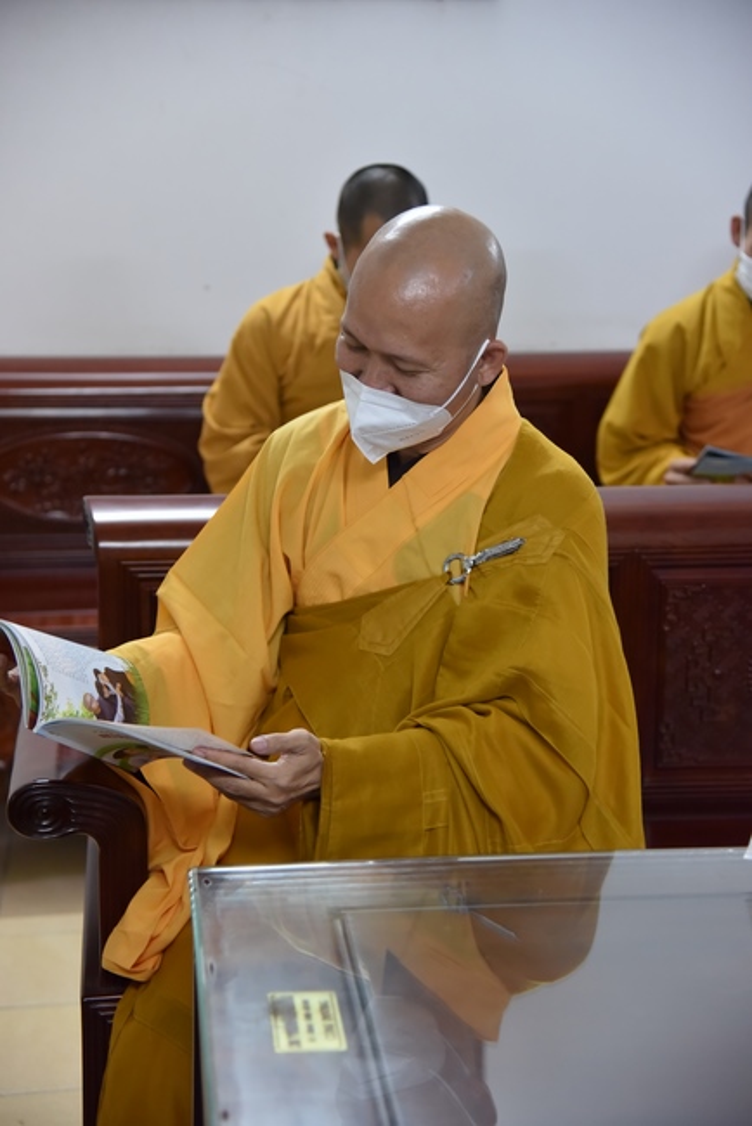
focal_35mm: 70
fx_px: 2191
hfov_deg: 19.5
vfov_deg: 28.8
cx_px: 376
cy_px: 563
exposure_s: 1/60
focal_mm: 70
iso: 2000
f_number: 4
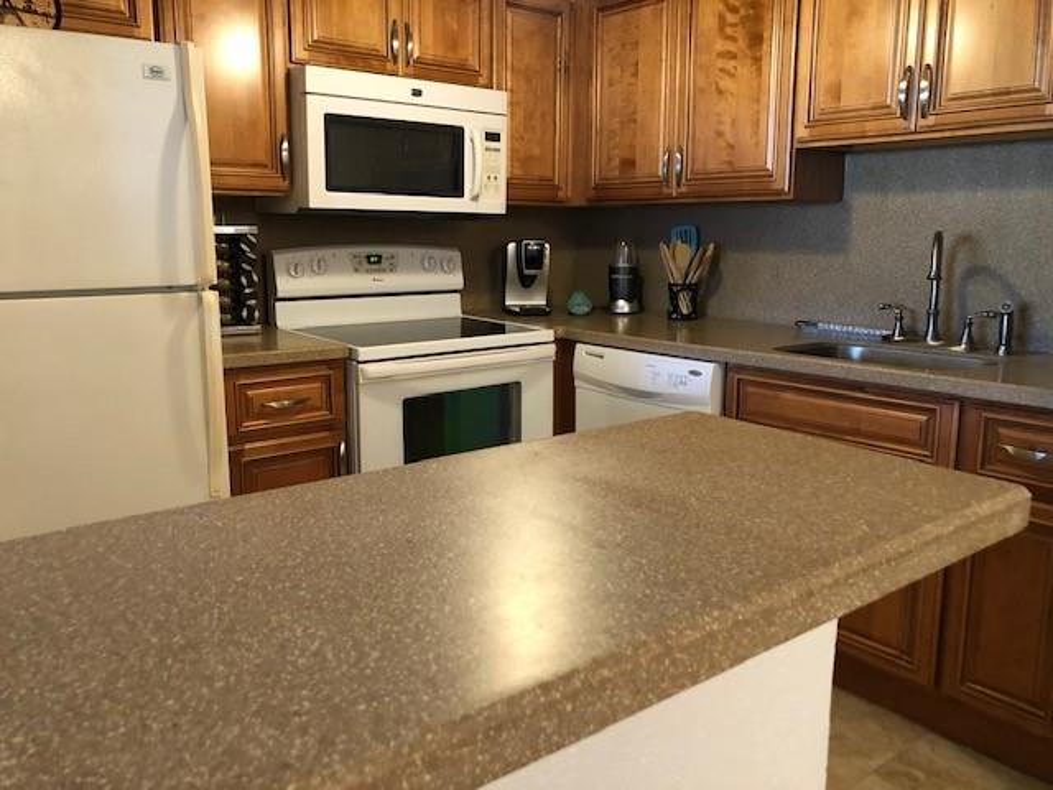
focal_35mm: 28
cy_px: 395
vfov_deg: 49.7
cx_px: 526
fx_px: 852
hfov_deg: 63.4
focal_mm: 3.99
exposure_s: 1/15
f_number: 1.8
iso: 80
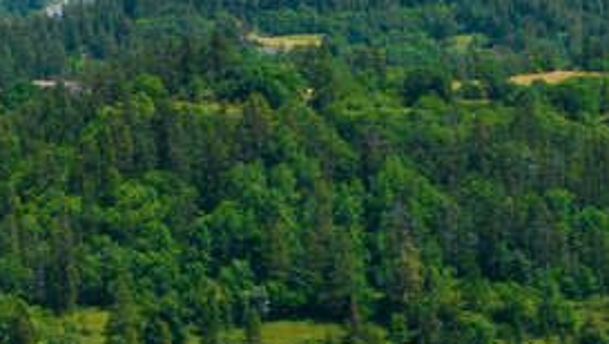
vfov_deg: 7.8
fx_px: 2472
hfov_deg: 14.0
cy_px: 534
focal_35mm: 153
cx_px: 315
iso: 100
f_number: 11
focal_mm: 12.3
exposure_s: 1/120
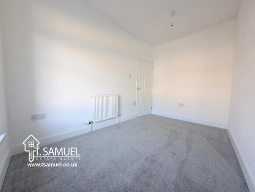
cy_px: 96
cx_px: 128
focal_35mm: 12
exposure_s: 1/24.5
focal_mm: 2.23
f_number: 1.95
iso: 37
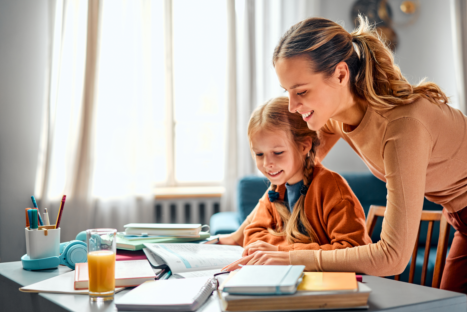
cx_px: 237
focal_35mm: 56
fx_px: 726
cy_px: 157
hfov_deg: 35.6
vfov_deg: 24.2
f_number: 2.2
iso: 400
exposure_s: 1/125
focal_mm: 55
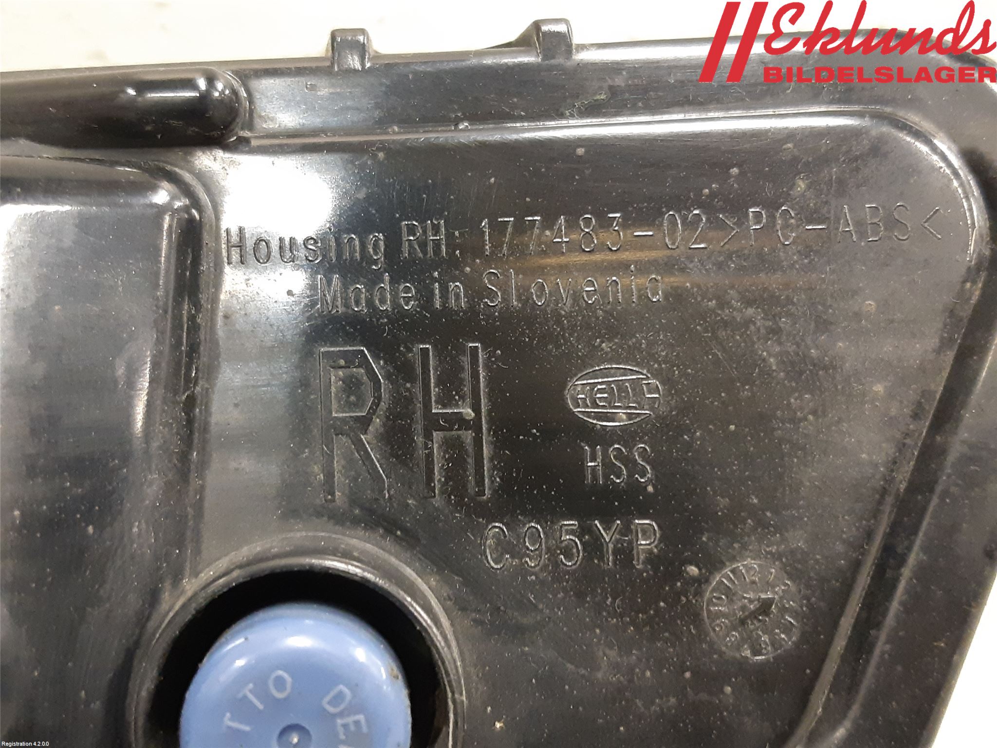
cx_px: 498
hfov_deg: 67.3
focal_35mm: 26
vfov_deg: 53.1
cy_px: 374
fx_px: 749
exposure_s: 1/25
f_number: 1.7
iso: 320
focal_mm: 3.93
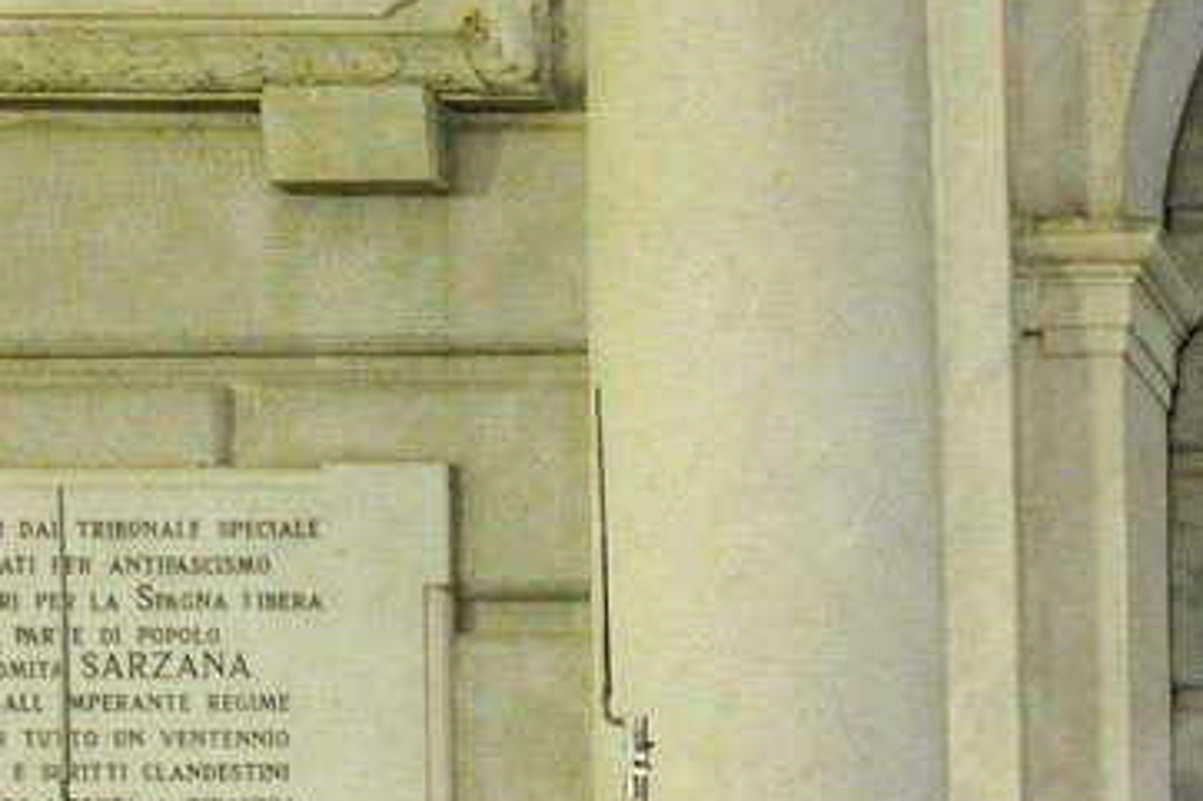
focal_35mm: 159
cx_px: 2124
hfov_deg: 12.0
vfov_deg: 8.1
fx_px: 5311
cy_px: 1705
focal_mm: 36
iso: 1600
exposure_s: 1/15
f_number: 2.8
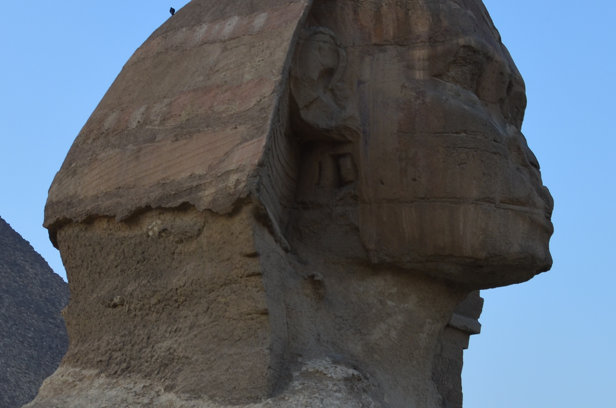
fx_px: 2052
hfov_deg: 17.0
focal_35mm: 120
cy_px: 273
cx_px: 185
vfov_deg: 11.3
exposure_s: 1/100
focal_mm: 35
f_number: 11
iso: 200
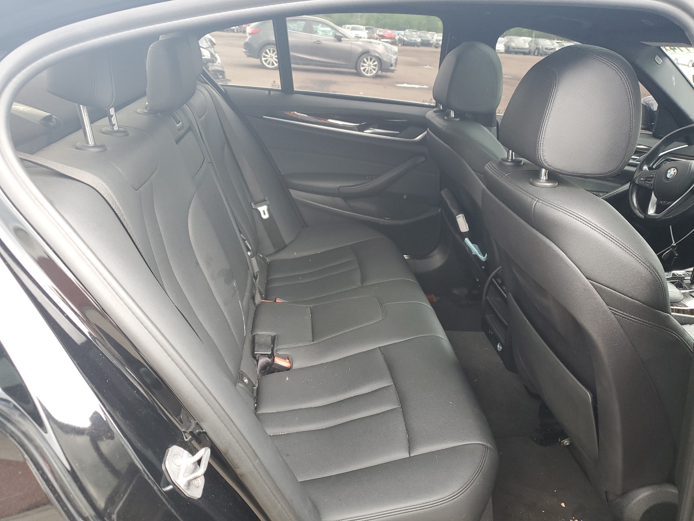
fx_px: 521
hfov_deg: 67.3
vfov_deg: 53.1
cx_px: 347
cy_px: 260
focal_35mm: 26
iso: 89
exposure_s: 1/120
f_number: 1.5
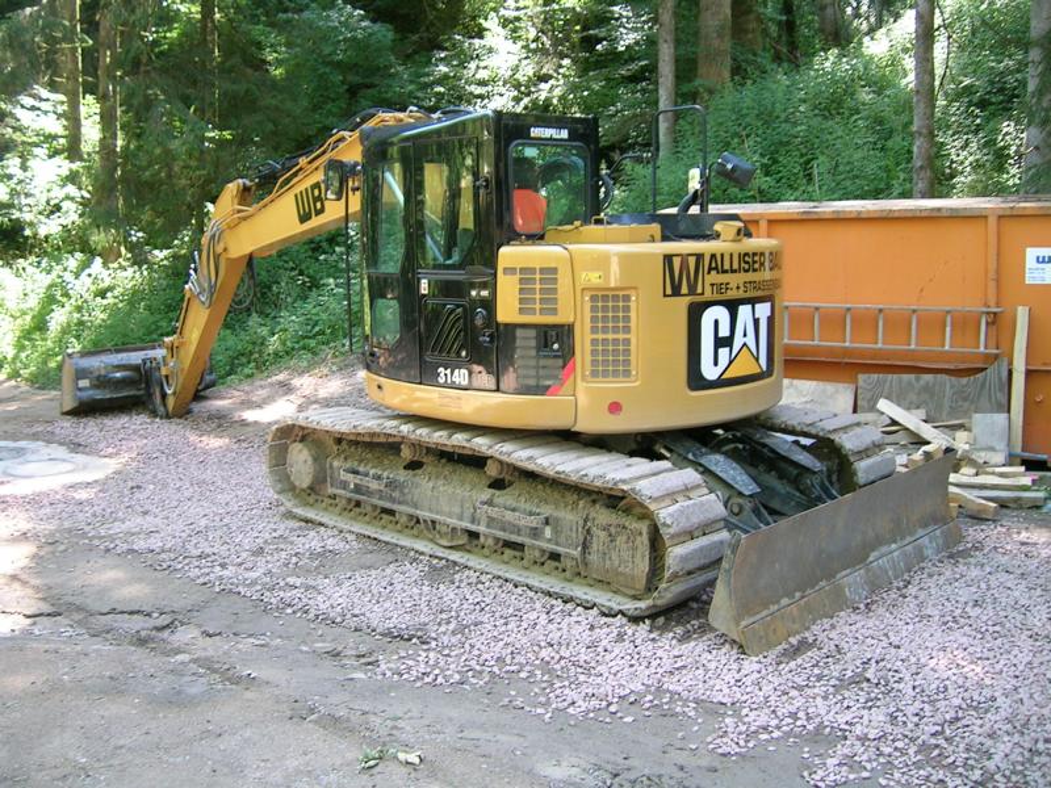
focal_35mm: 35
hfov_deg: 52.6
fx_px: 1063
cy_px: 394
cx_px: 526
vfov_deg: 40.7
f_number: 2.8
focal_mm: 5.4
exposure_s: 1/35.9
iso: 50
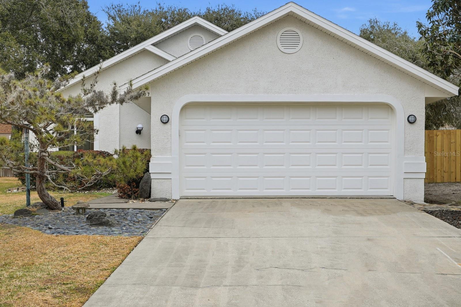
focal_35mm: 45
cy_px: 154
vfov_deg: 29.9
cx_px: 230
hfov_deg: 43.6
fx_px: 576
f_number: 4
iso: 125
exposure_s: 1/8000
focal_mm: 30.5
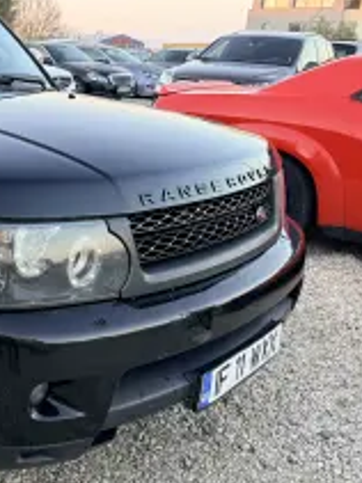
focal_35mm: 41
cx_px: -25
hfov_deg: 31.6
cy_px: 229
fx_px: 572
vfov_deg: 45.8
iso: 200
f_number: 1.78
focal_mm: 6.76
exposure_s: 1/186
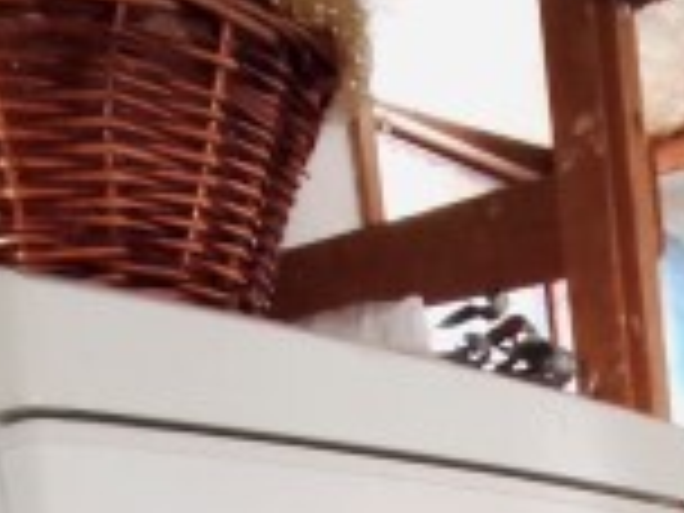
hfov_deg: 24.3
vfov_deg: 14.8
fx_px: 1521
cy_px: 1094
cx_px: 666
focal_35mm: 77
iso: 1250
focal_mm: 1.65
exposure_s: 1/25
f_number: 2.2
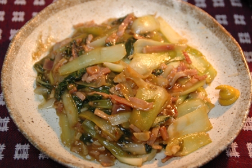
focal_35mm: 72
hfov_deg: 28.1
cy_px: 84
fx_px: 504
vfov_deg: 18.9
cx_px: 126
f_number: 4.8
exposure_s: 1/13
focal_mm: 48
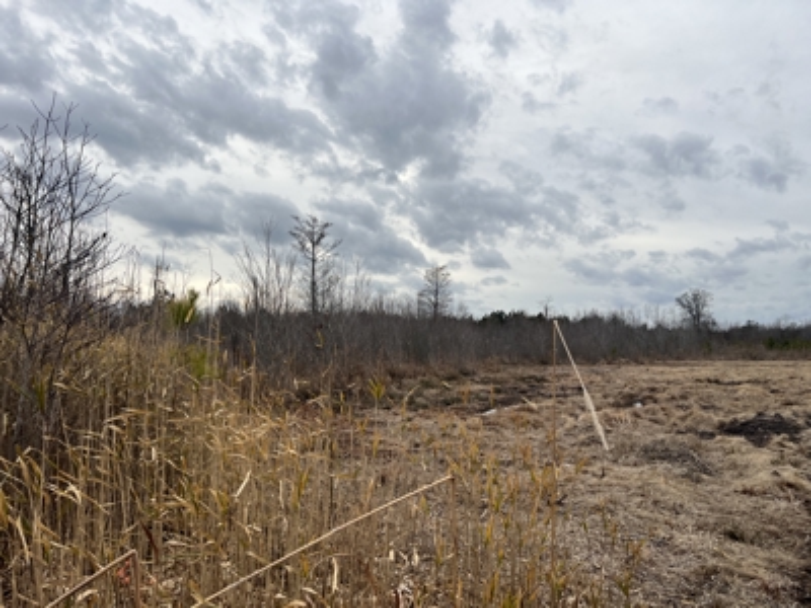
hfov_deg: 67.3
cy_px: 304
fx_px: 609
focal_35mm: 26
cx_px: 406
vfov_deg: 53.1
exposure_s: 1/2045
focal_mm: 5.7
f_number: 1.5
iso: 50
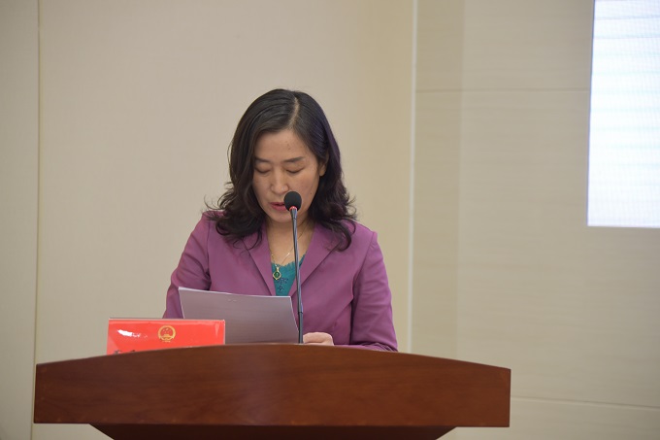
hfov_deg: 17.1
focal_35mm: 120
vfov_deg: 11.4
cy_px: 220
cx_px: 330
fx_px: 2199
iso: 800
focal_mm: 120
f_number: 4
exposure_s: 1/60
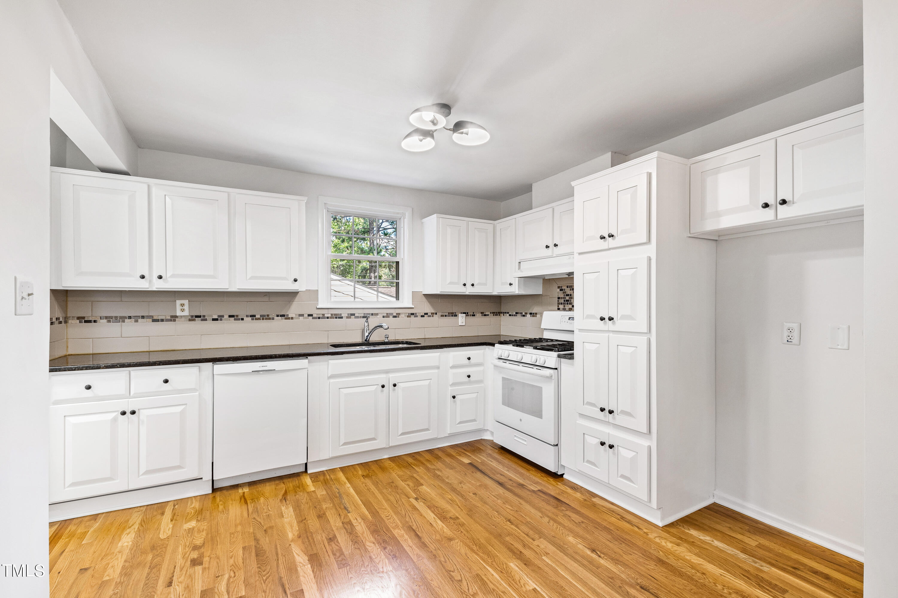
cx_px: 449
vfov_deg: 77.3
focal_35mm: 15
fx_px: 374
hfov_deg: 100.4
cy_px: 299
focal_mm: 10
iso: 125
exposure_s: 1/2.5
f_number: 8
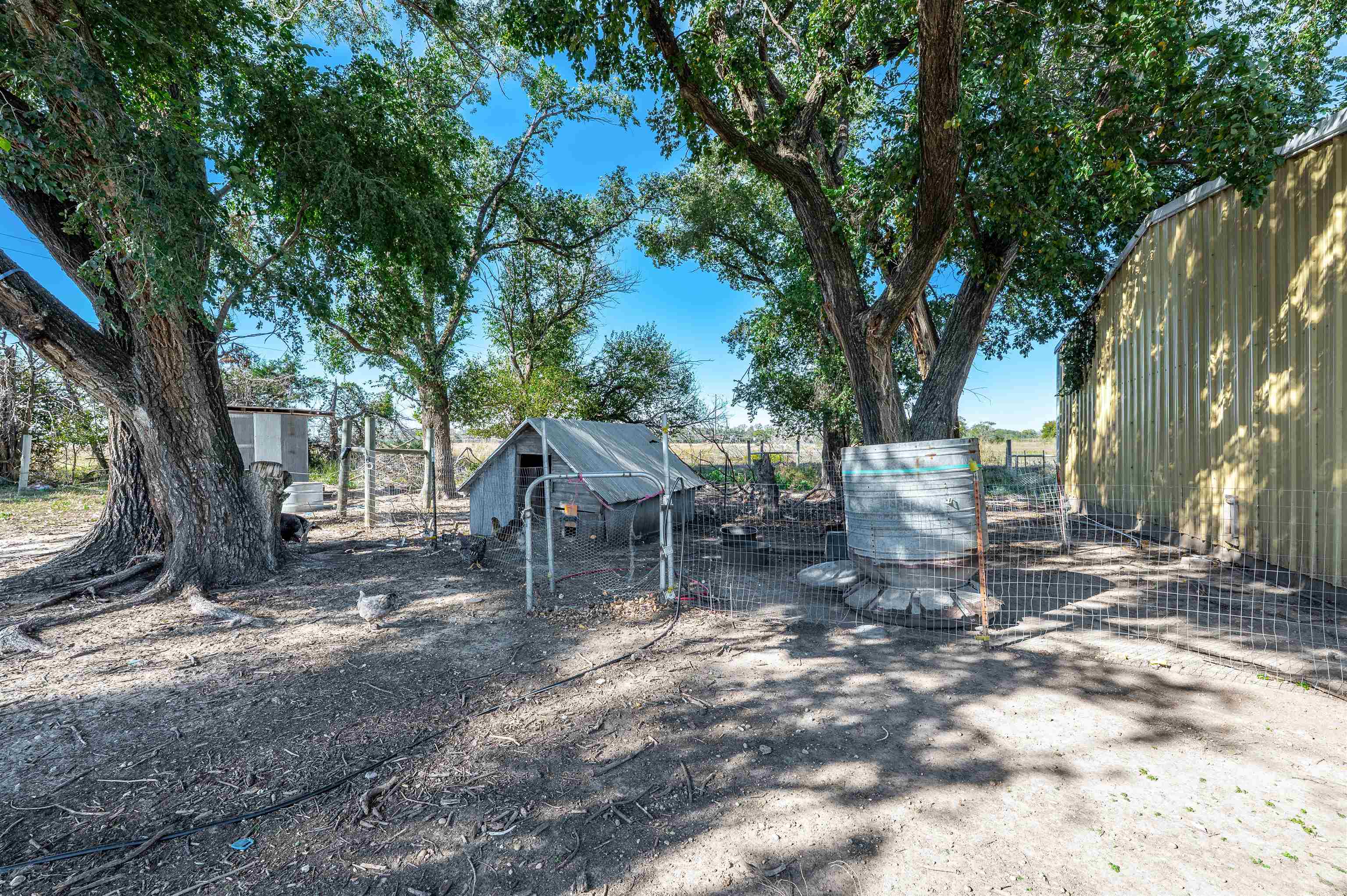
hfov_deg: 100.4
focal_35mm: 15
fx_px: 561
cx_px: 674
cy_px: 448
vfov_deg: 77.2
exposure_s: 1/400
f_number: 8
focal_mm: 15
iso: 200
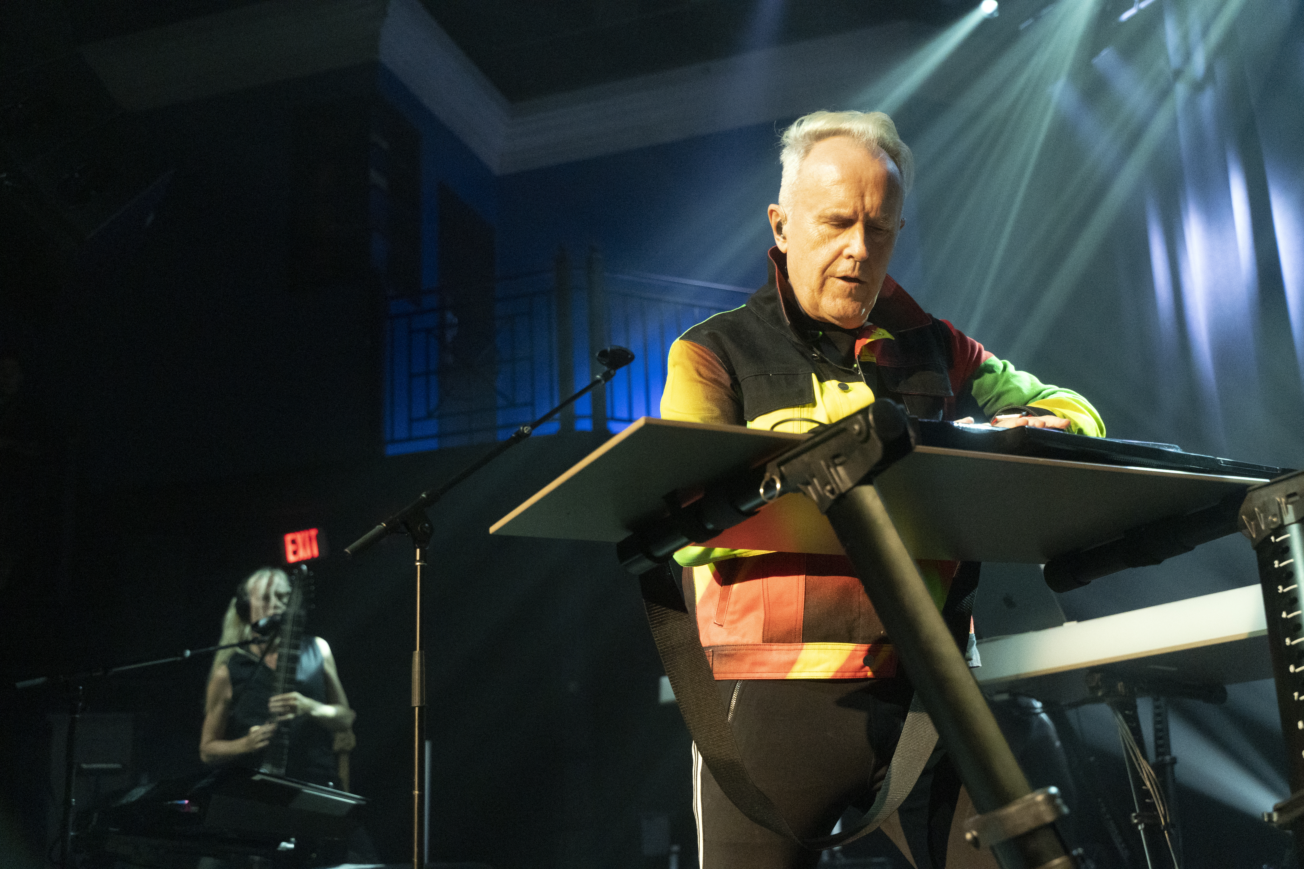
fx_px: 1413
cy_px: 434
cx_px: 652
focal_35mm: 39
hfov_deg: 49.6
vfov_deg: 34.2
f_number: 4
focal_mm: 39
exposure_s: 1/320
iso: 10000
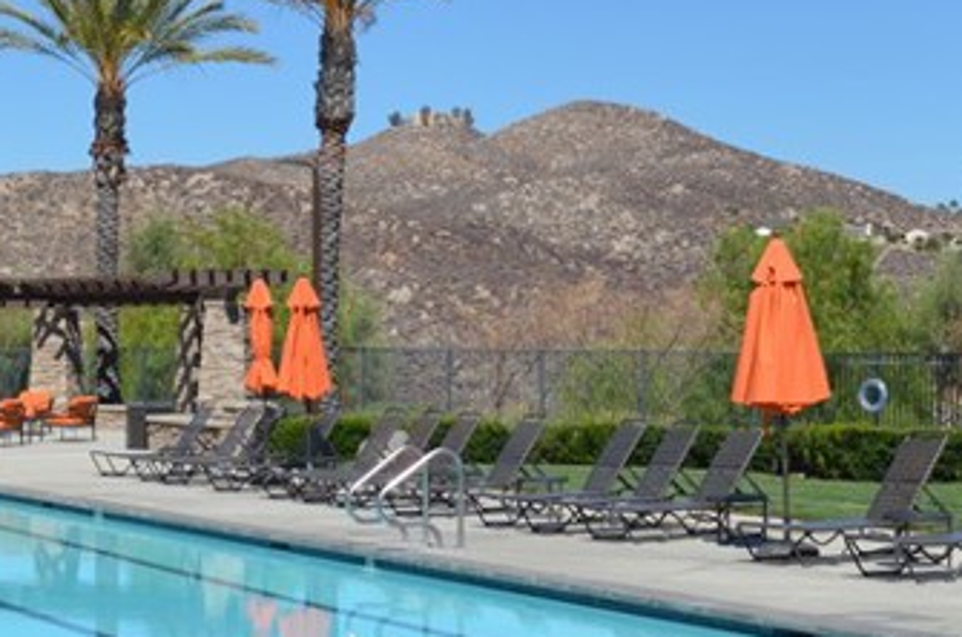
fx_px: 2694
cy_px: 275
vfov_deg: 13.5
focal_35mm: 101
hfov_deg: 20.1
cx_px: 270
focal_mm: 22
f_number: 9
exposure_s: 1/320
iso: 100
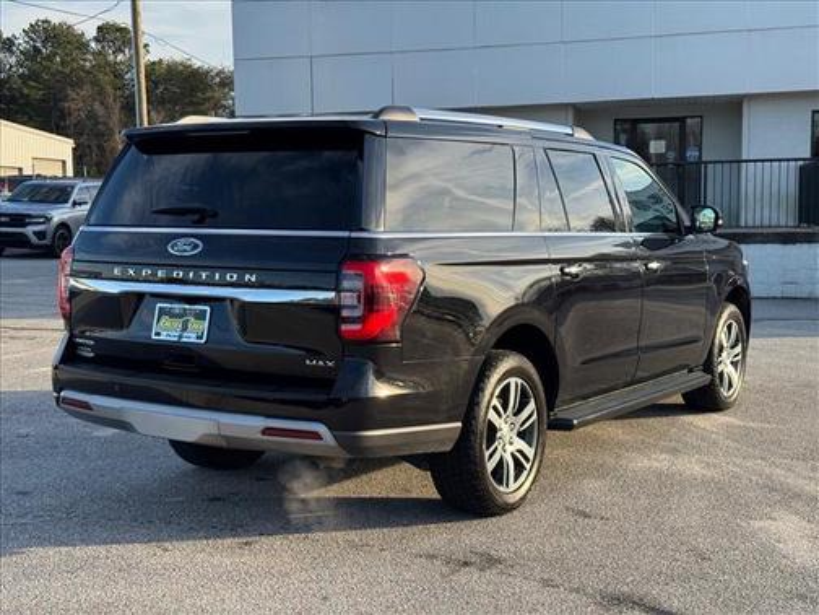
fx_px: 1136
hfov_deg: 39.7
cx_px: 410
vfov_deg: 30.3
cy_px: 308
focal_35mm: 48
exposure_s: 1/1011
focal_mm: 6.76
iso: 64
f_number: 1.78
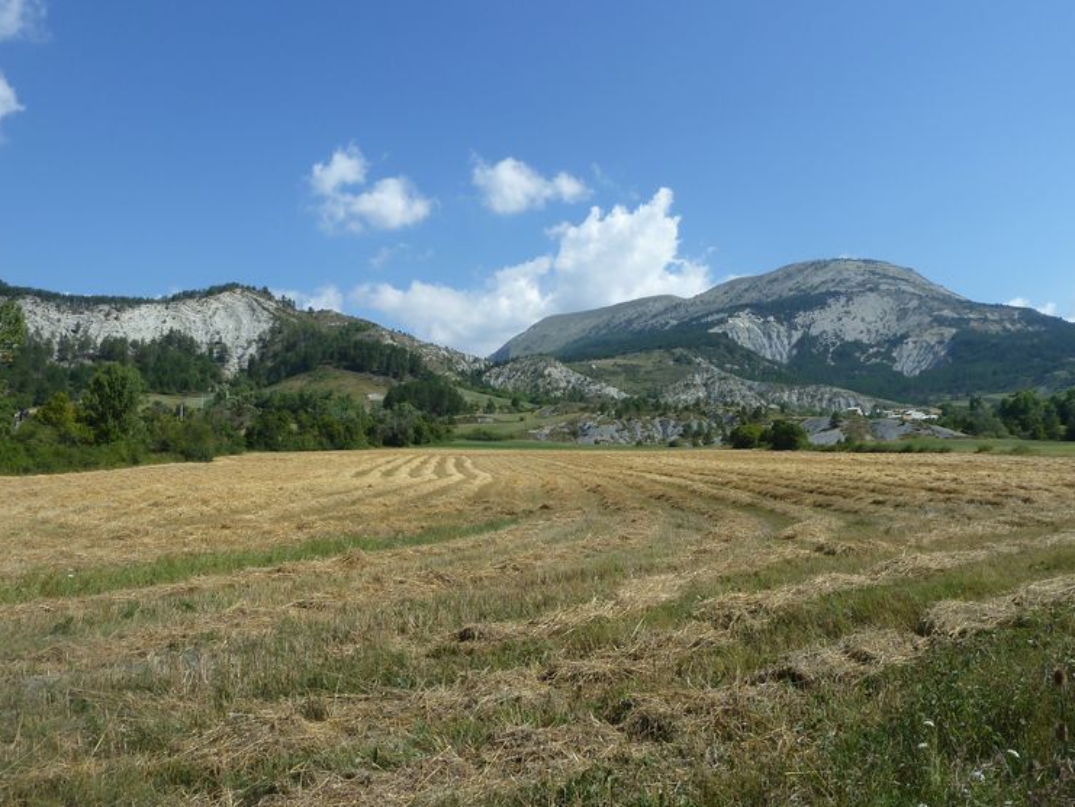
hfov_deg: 65.3
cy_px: 409
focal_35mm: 27
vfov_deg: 51.4
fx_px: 839
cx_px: 570
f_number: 5
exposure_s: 1/400
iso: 80
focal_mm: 4.1
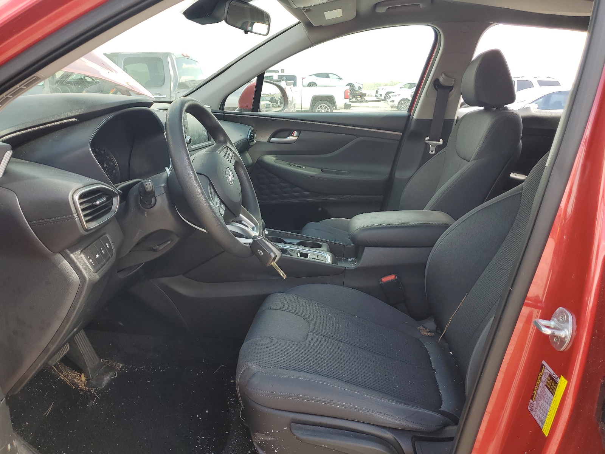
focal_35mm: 26
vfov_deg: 53.1
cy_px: 227
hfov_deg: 67.3
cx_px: 302
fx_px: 454
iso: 50
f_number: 1.5
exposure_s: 1/345
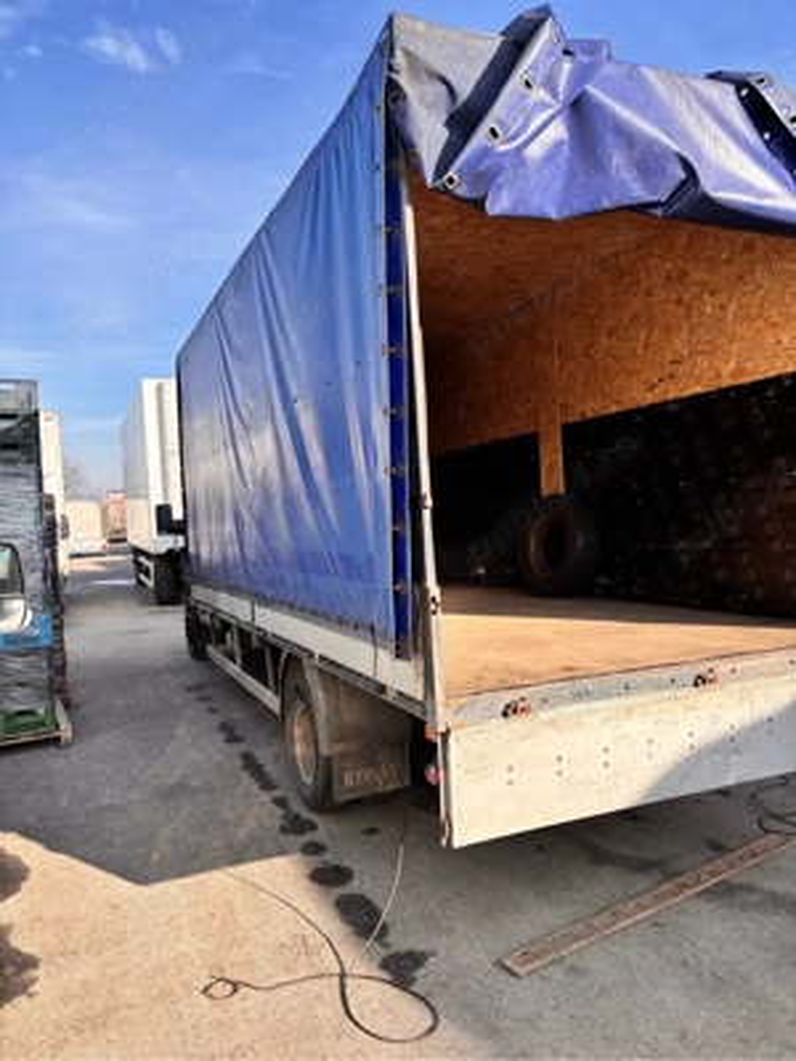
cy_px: 530
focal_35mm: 26
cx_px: 398
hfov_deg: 53.1
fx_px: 797
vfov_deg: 67.3
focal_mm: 5.96
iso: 50
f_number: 1.6
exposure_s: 1/1499
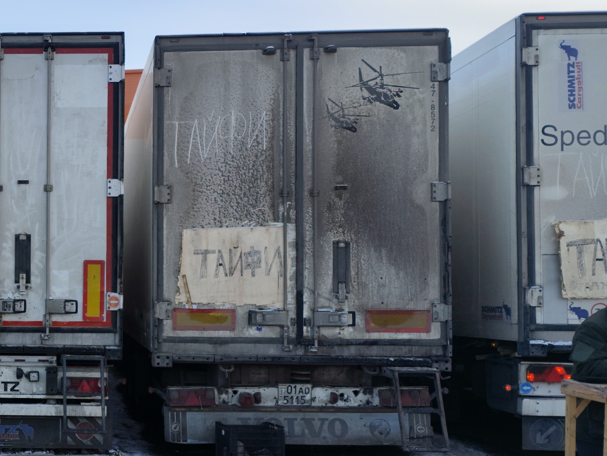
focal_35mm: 23
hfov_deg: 73.9
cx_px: 304
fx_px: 403
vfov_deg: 58.9
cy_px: 228
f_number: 1.65
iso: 50
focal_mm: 6.19
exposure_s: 1/393
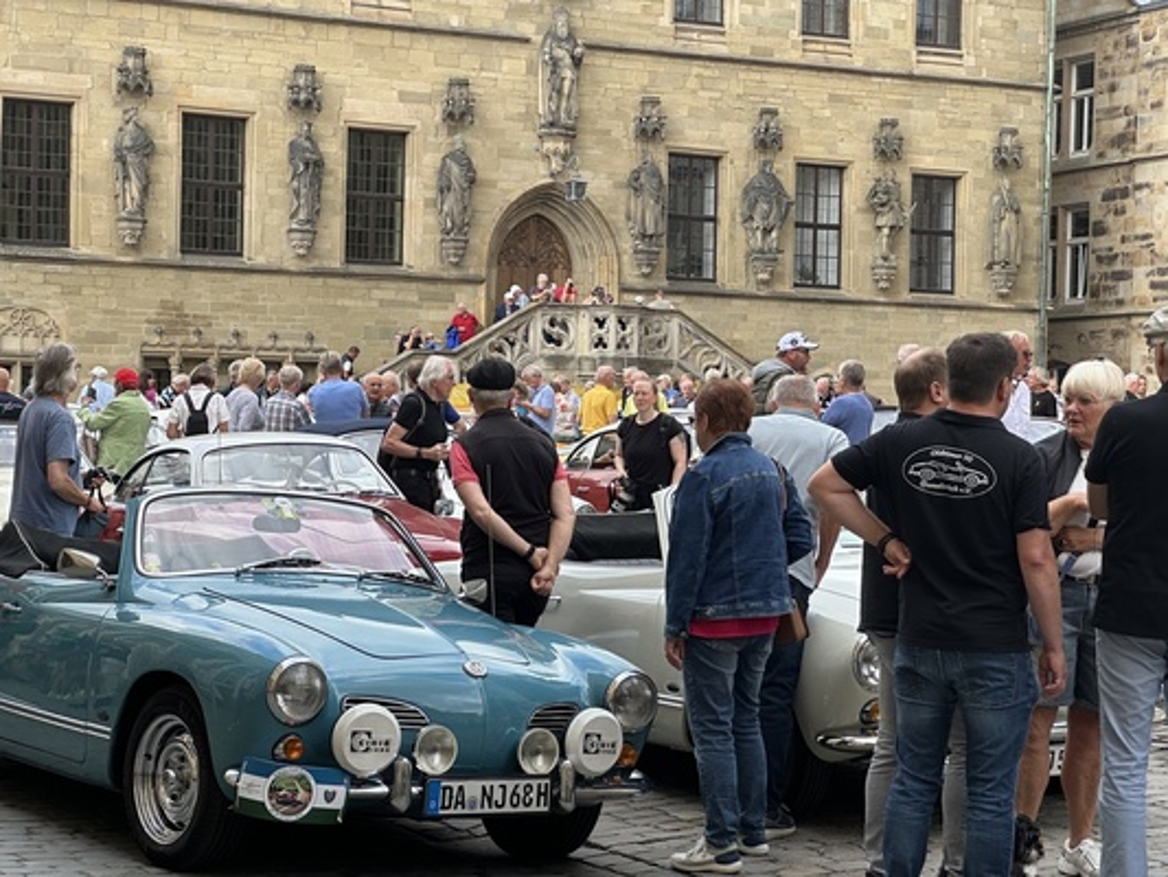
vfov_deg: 19.1
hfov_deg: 25.3
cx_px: 584
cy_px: 438
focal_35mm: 77
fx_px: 2599
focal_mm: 9
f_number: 2.8
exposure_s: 1/178
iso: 32
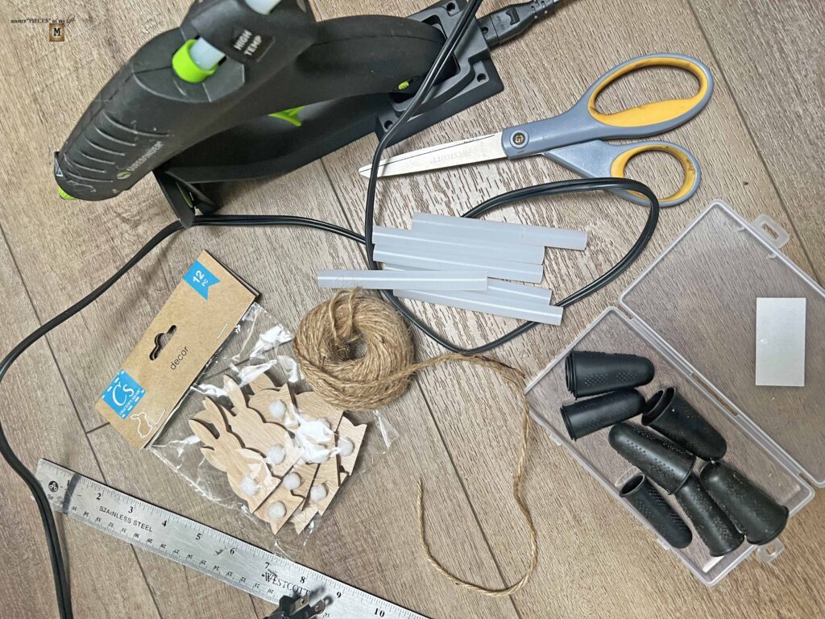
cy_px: 310
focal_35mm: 26
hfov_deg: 67.3
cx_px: 412
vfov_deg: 53.1
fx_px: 620
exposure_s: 1/87
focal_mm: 5.7
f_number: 1.5
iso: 125
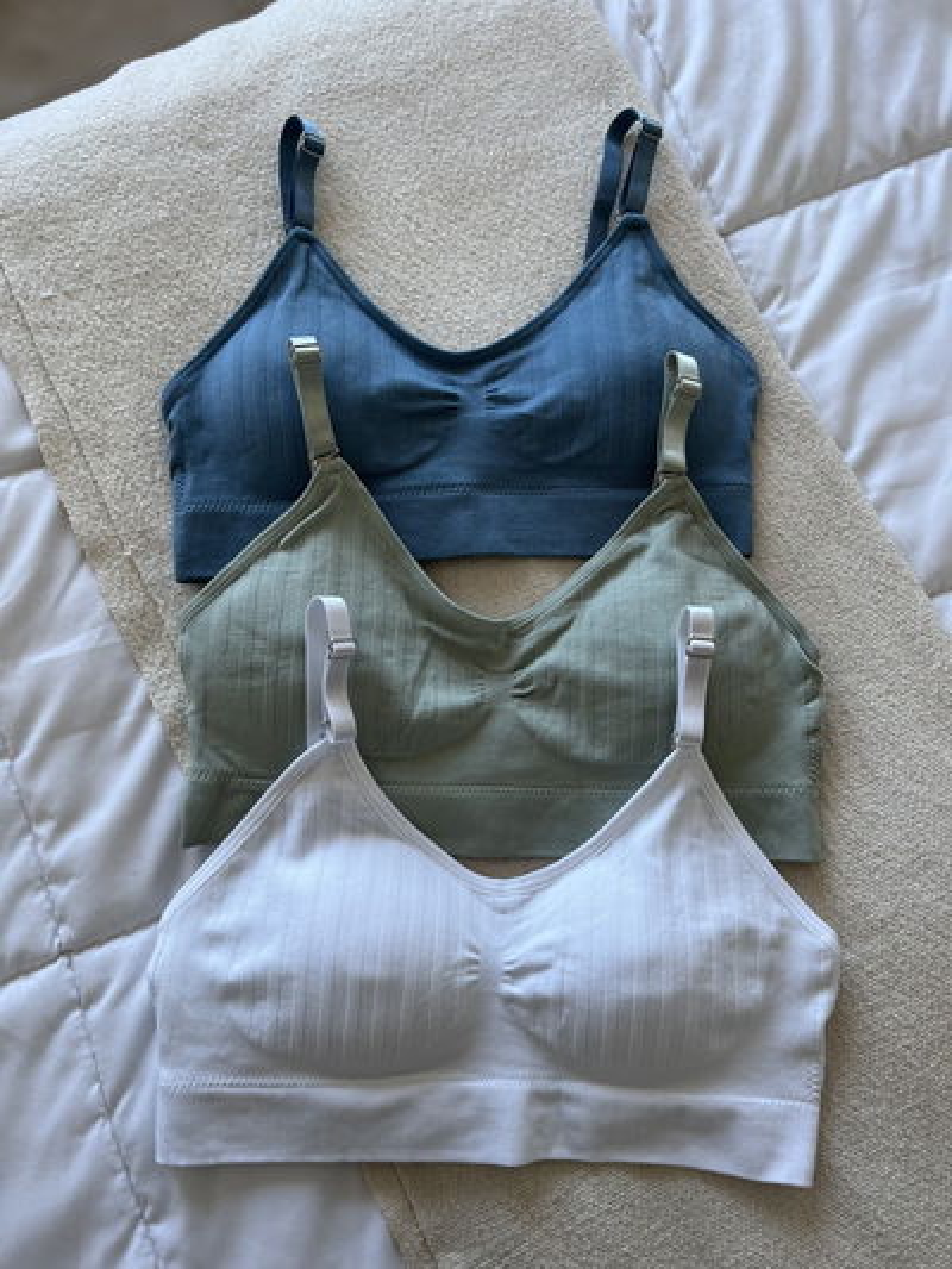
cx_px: 476
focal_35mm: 26
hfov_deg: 53.1
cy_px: 634
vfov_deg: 67.3
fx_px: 953
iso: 50
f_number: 1.6
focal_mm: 5.1
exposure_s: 1/122
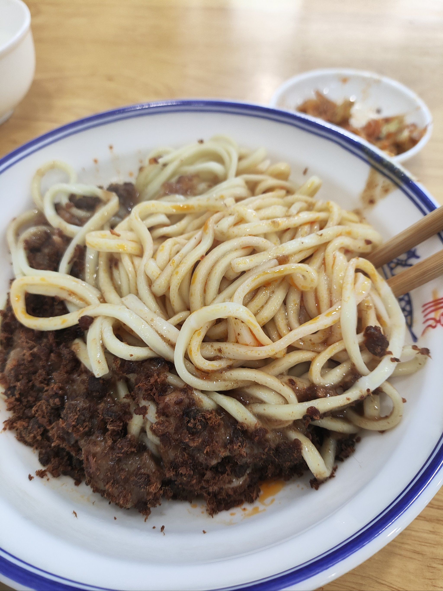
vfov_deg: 71.6
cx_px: 222
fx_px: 409
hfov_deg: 56.8
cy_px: 296
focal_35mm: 24
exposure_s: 1/50
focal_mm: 4.68
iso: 199
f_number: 1.8
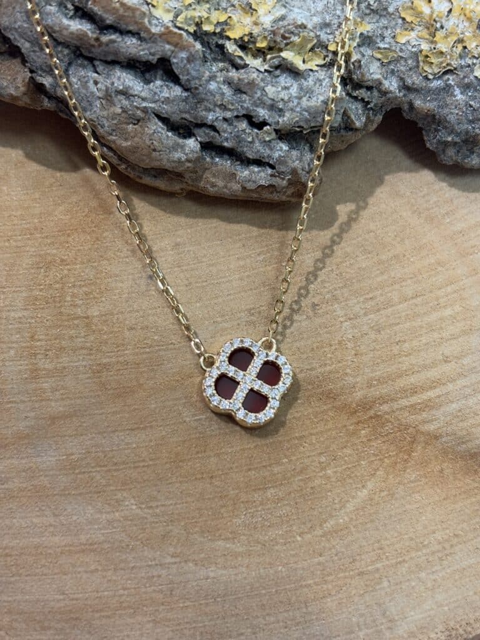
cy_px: 320
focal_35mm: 52
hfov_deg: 28.0
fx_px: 961
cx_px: 240
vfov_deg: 36.8
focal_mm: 5.96
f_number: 1.6
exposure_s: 1/50
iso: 80
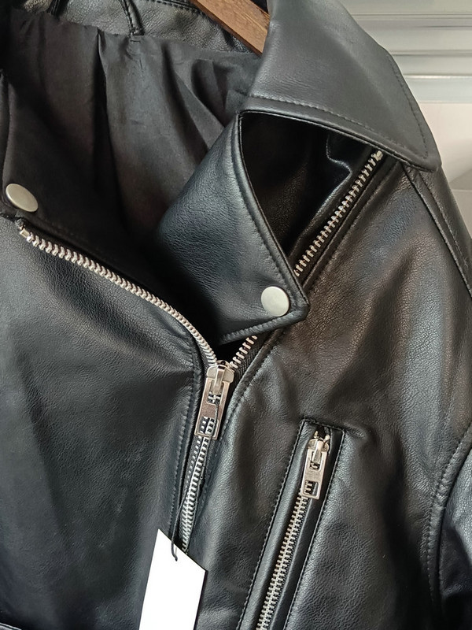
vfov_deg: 65.3
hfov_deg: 51.4
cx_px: 236
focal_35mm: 27
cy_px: 315
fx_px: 491
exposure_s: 1/33.3
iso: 920
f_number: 1.9
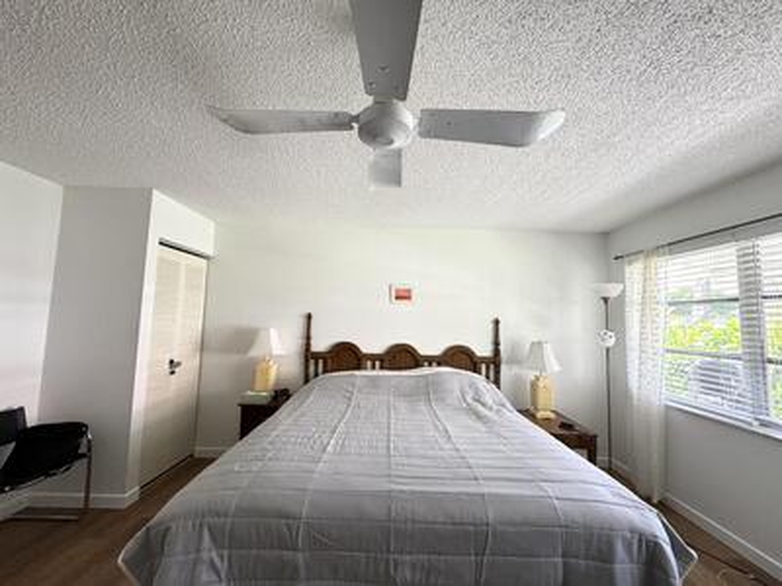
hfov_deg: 102.1
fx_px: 316
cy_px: 293
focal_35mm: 14
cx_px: 391
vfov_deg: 85.7
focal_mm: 2.22
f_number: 2.2
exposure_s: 1/99
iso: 250
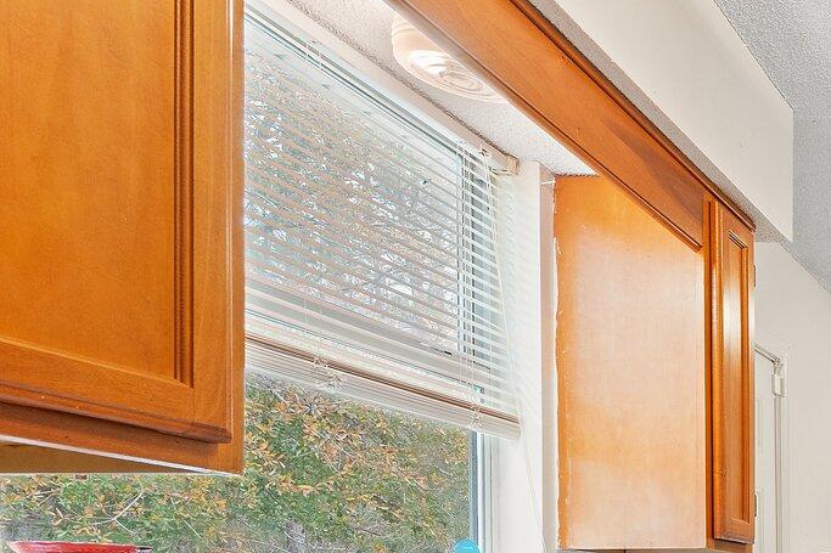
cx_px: 1168
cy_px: 625
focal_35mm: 42
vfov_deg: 28.6
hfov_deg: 31.1
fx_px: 969
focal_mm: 14
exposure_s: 1/2
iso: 500
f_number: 10
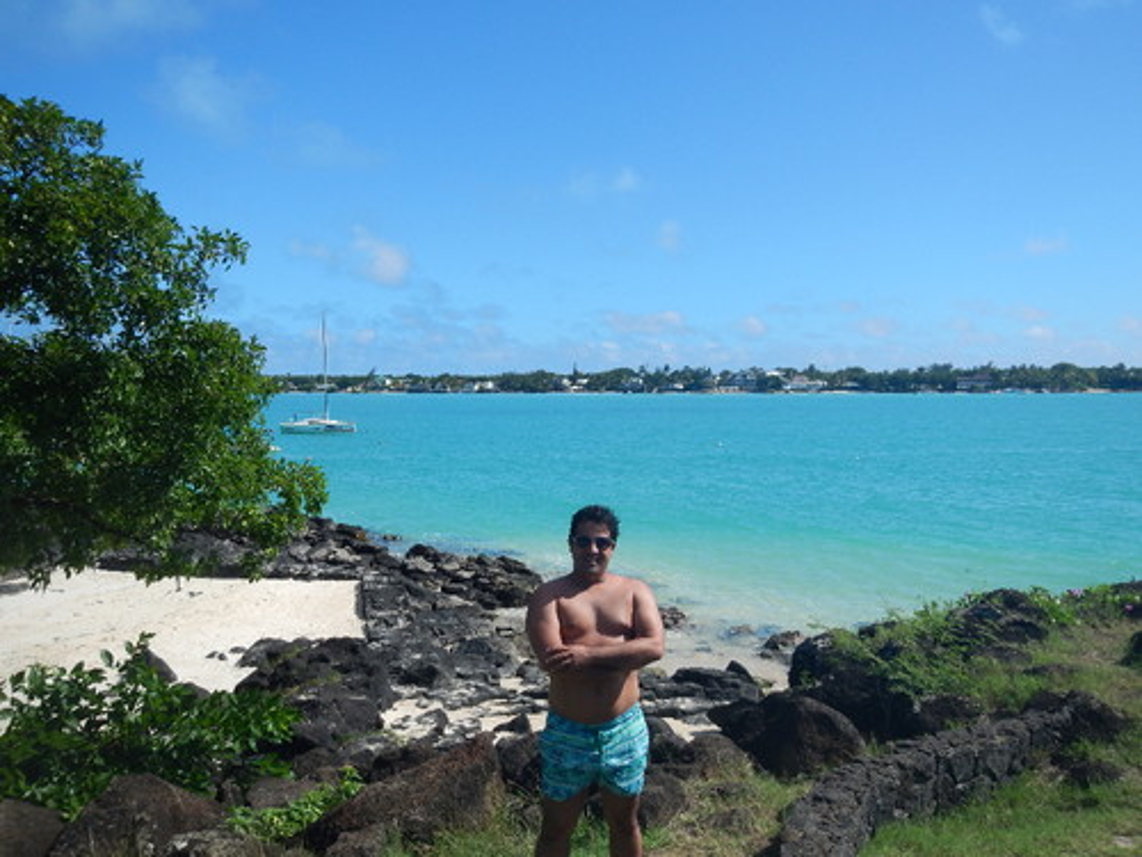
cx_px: 571
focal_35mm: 33
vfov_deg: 42.9
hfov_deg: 55.4
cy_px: 428
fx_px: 1089
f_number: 3.9
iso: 125
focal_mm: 5.9
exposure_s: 1/1250
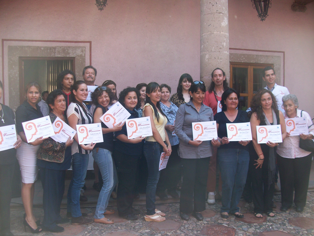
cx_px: 157
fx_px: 308
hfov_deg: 54.0
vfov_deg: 41.8
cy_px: 118
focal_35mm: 34
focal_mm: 5.7
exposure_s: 1/135
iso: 64
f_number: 2.8
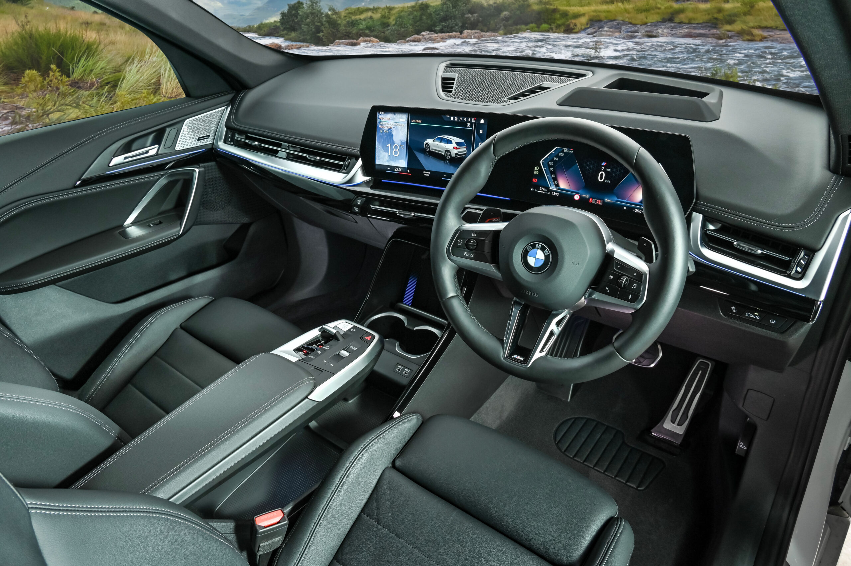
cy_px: 283
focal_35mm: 24
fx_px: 567
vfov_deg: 53.1
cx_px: 426
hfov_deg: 73.8
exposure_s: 1/8
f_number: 10
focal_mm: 24
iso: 500
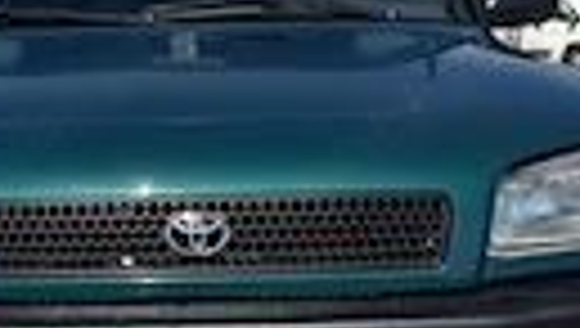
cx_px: 180
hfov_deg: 26.0
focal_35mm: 81
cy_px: 148
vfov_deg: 15.0
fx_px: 1248
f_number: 1.78
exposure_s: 1/6173
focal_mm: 6.76
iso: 80
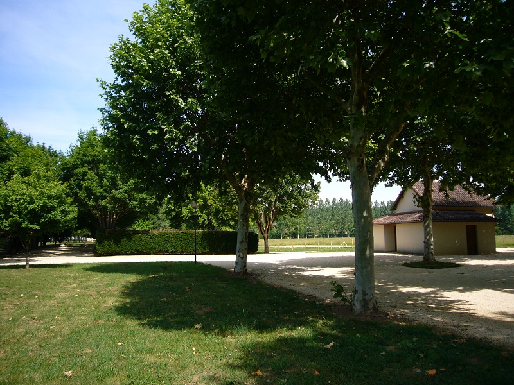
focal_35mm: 28
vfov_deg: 49.7
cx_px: 257
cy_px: 192
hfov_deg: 63.4
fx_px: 416
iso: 80
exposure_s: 1/500
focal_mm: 4.6
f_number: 2.8
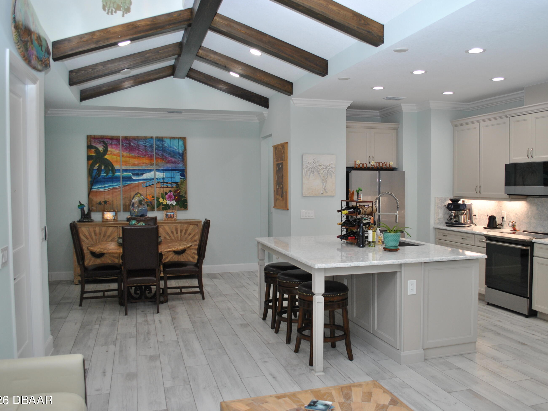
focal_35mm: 30
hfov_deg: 59.9
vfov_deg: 46.8
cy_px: 208
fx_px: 475
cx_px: 289
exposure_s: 1/60
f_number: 4
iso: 200
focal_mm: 18
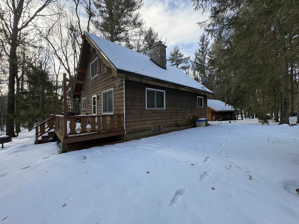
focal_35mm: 14
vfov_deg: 85.7
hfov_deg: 102.1
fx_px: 121
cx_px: 150
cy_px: 112
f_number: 2.2
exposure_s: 1/152
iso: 40
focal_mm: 2.22
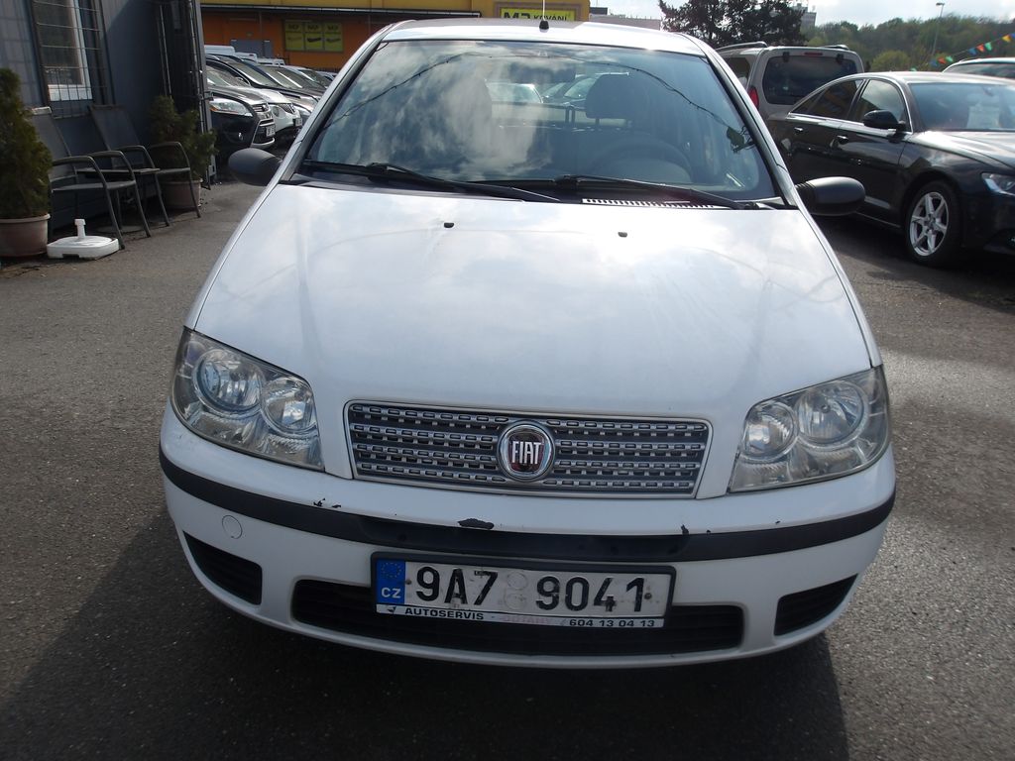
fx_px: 792
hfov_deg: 65.3
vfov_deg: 51.4
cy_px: 380
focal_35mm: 27
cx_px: 508
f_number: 10.4
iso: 100
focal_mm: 4.9
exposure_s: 1/112
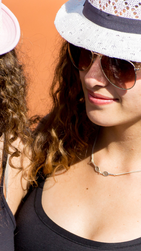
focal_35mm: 645
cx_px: 14
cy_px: 136
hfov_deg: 1.9
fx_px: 4285
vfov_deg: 3.3
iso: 400
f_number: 5.6
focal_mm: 230
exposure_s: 1/2500
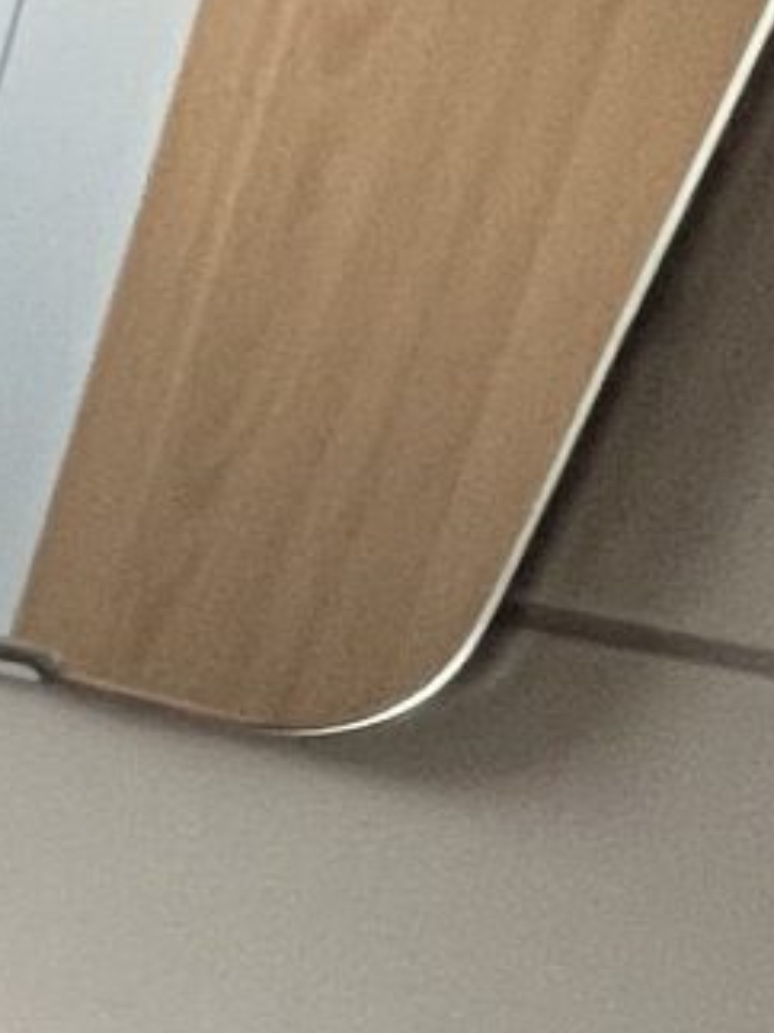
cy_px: 1094
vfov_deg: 18.5
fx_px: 3073
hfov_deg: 8.6
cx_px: -2165
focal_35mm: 103
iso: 160
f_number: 1.8
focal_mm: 1.57
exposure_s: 1/99
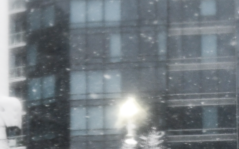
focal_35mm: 197
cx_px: 24
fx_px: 1283
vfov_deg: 6.4
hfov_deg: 10.6
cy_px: 310
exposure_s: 1/500
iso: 500
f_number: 4
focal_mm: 28
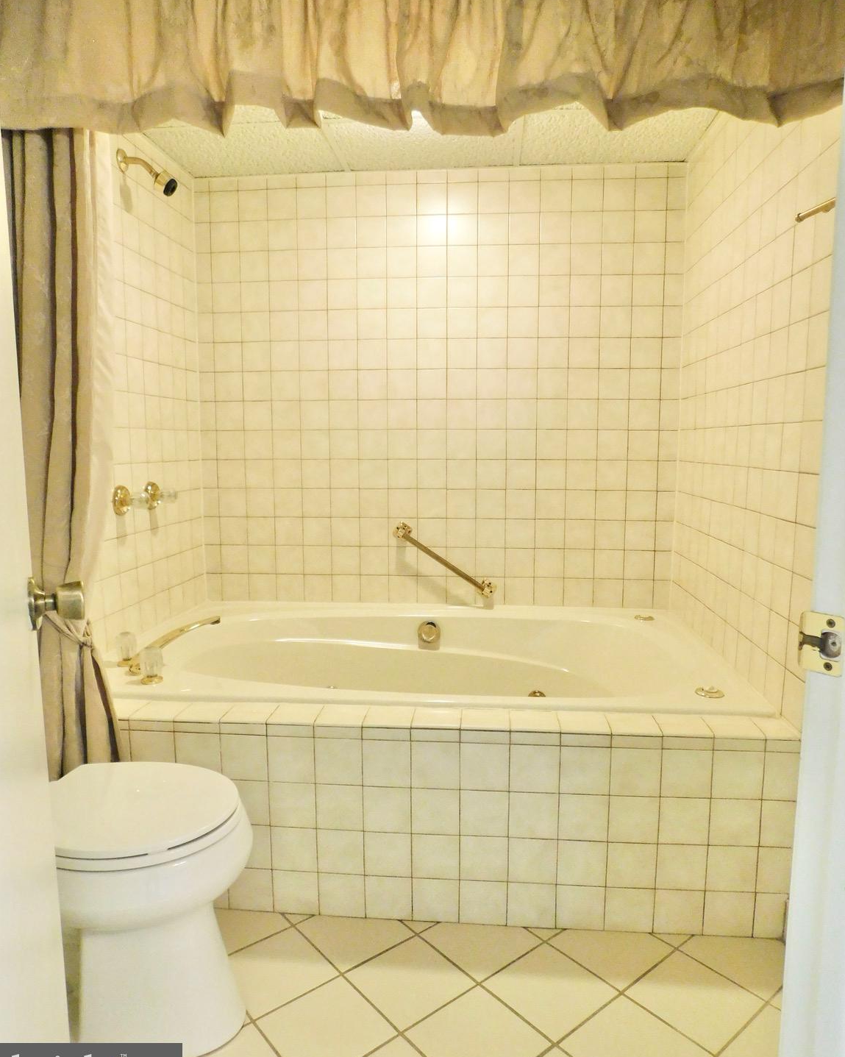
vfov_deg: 70.3
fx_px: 751
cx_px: 422
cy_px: 538
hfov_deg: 58.8
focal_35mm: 24
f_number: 3
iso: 400
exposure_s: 1/25
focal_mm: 4
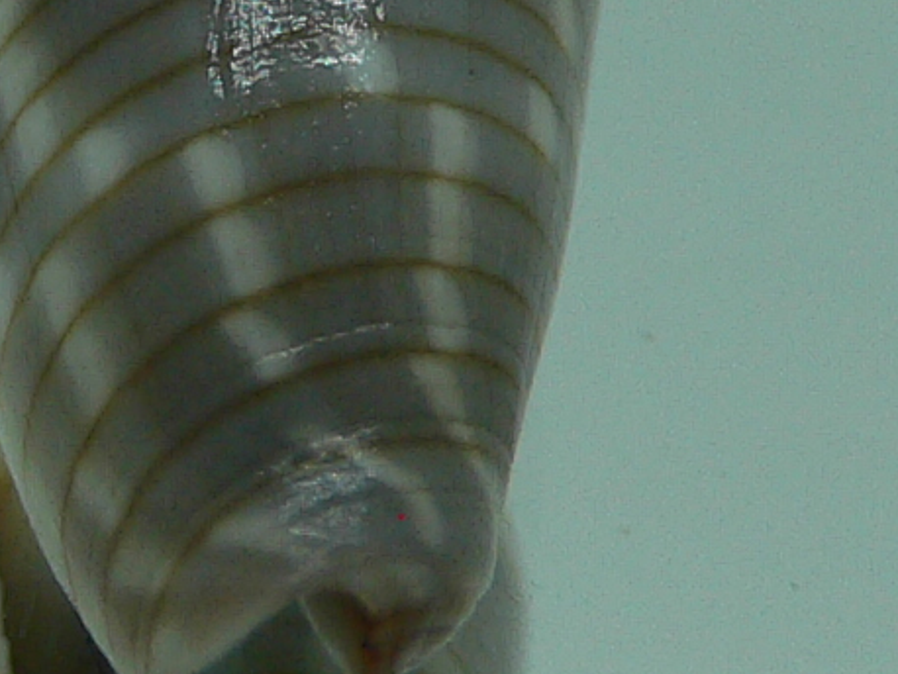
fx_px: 3997
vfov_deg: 9.6
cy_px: 225
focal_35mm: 154
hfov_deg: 12.8
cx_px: 180
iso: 80
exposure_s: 1/80
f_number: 2.8
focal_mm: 4.6
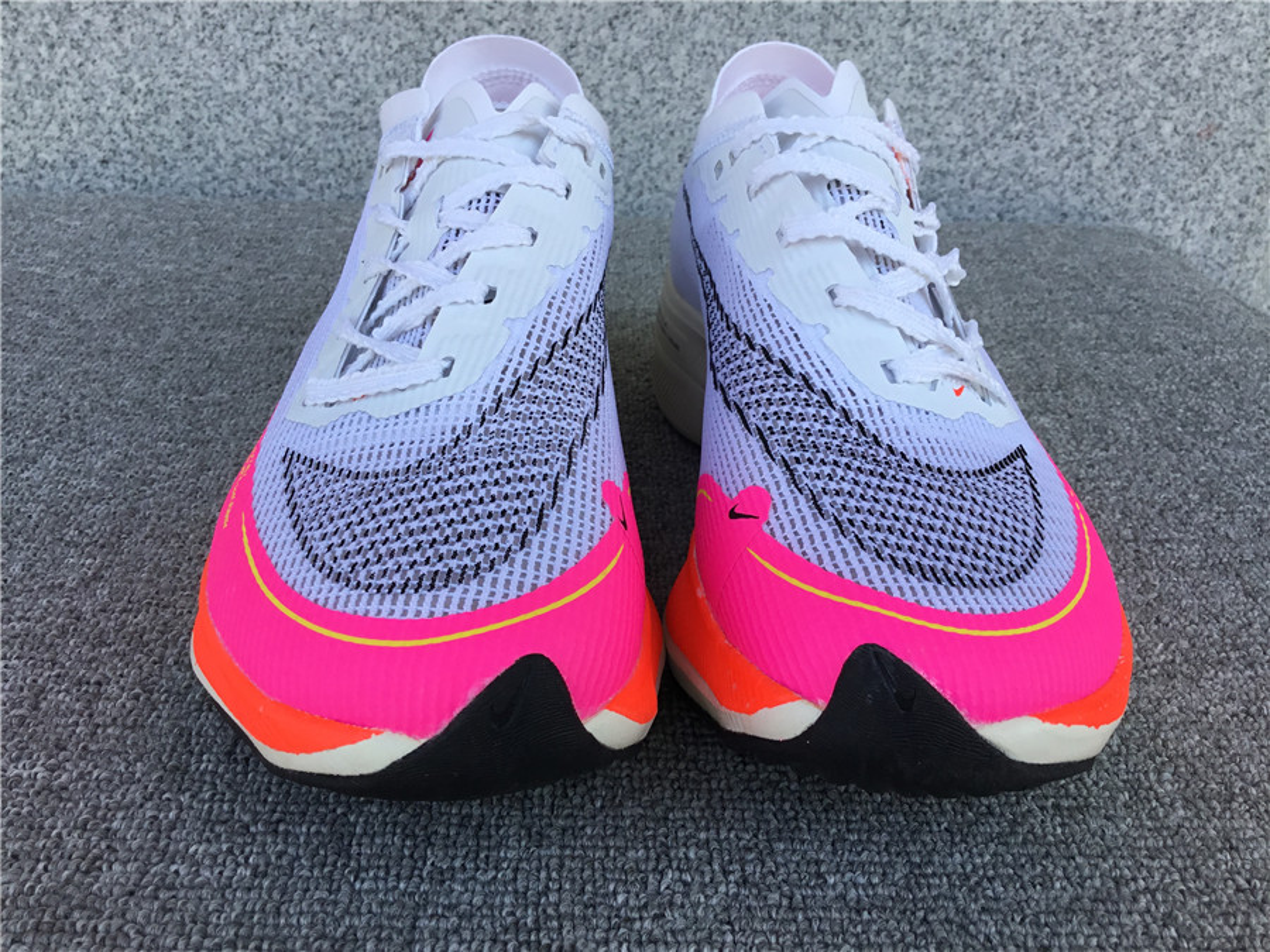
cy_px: 476
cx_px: 635
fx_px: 1137
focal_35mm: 31
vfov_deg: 45.4
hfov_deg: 58.4
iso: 25
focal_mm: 3.3
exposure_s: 1/313
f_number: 2.4
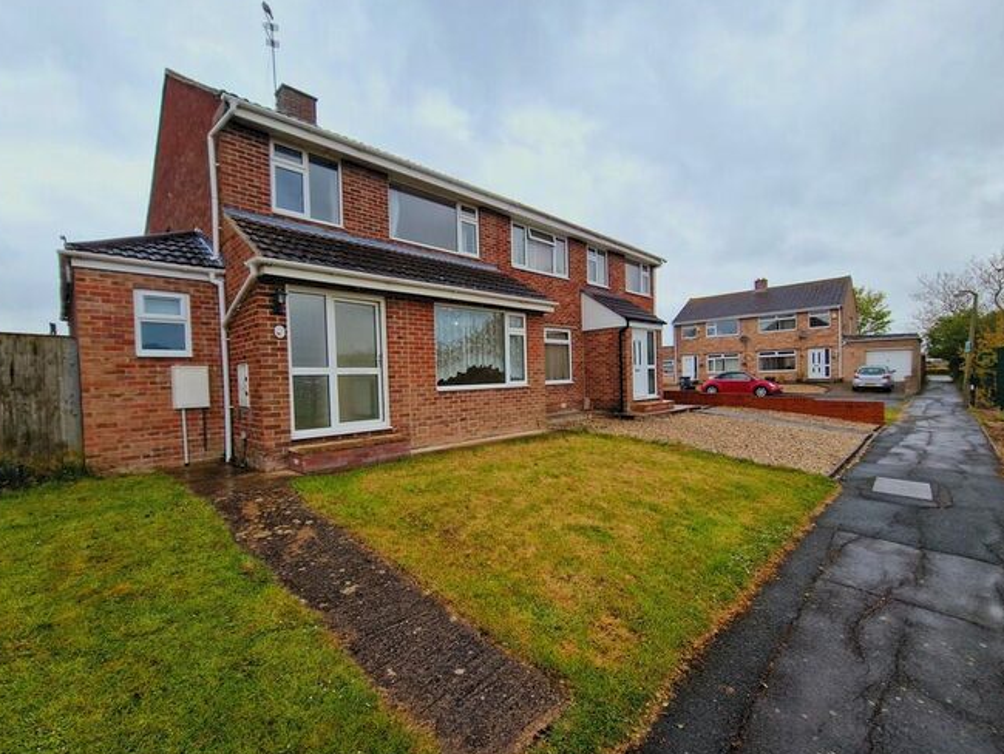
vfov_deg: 85.7
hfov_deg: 102.0
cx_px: 493
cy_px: 387
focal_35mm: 14
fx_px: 406
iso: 50
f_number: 2.2
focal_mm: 2.2
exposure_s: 1/1144
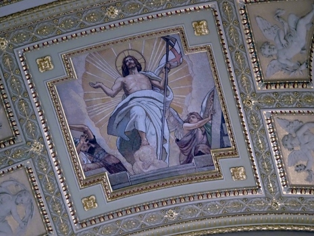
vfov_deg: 14.5
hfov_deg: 19.3
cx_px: 157
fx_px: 925
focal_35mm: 102
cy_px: 118
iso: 800
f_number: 5
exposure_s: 1/10
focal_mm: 17.49
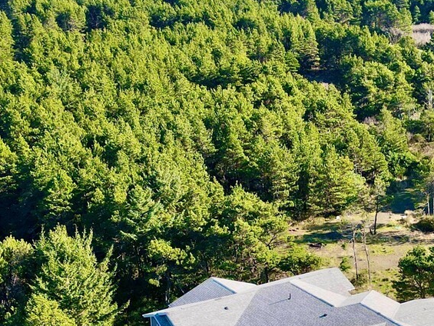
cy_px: 287
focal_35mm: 68
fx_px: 853
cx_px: 343
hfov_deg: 28.0
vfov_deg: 21.2
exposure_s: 1/320
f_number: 2.8
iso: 100
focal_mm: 4.5
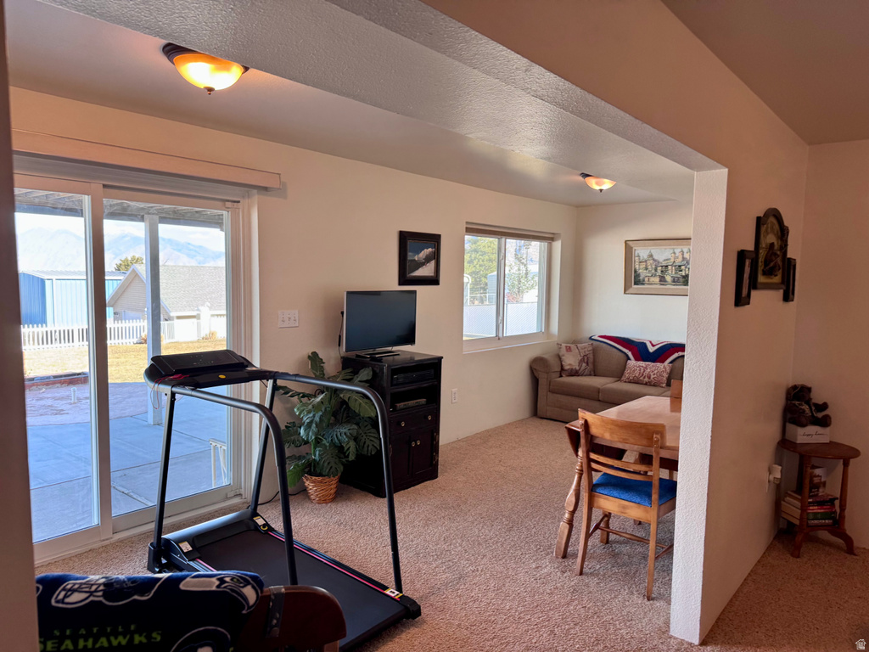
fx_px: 602
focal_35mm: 24
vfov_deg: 56.8
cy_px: 326
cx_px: 434
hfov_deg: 71.6
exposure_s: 1/120
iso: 125
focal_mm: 6.76
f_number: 1.78
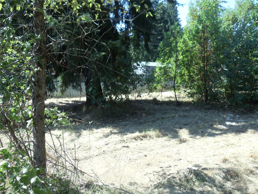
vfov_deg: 32.9
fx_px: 328
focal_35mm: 44
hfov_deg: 42.9
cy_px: 97
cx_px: 129
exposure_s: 1/250
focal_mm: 6
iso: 100
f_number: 3.5
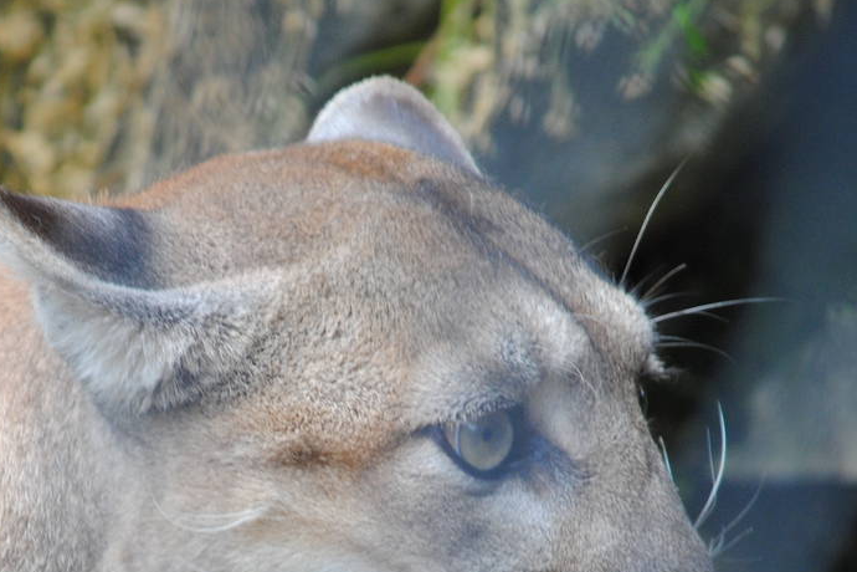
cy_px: 610
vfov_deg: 1.8
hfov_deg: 2.7
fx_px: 18234
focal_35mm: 766
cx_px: 242
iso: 400
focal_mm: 220
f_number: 5.3
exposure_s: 1/160
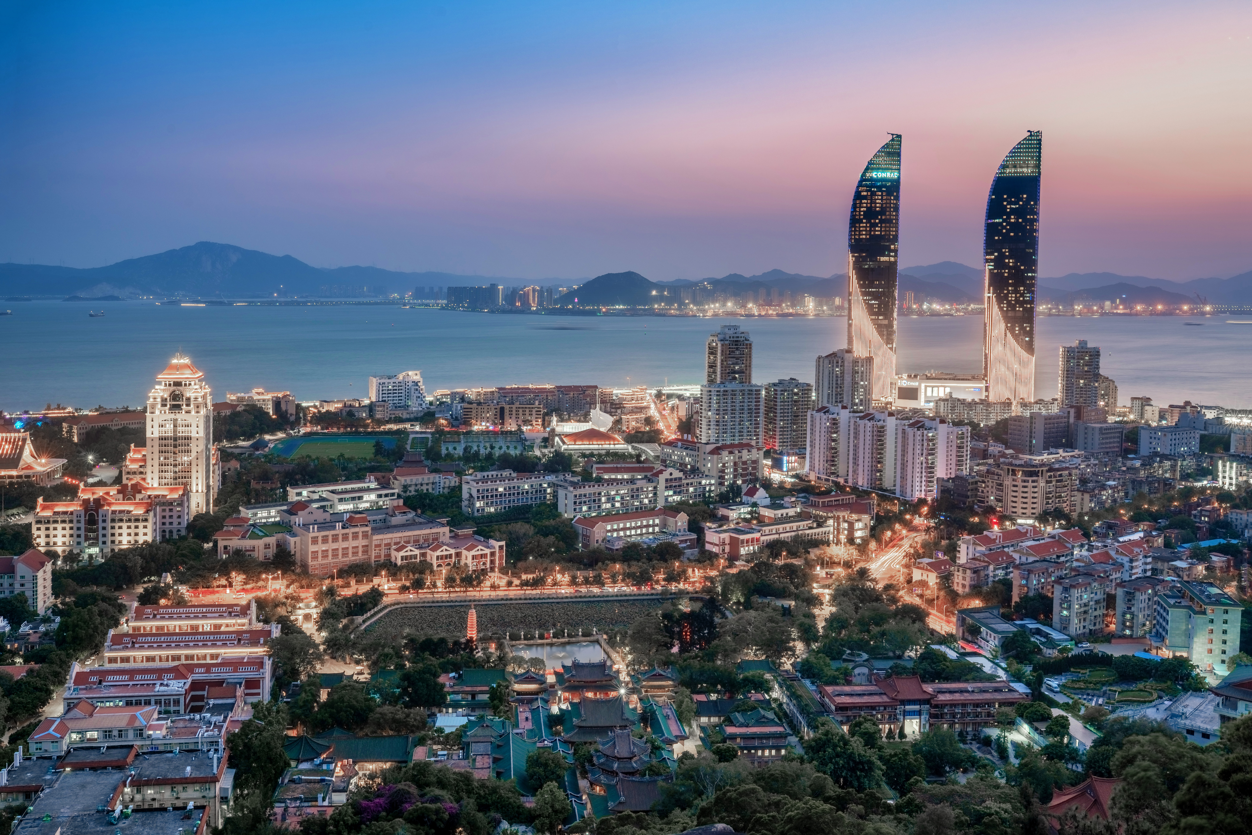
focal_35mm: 35
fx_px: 1217
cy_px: 418
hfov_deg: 54.4
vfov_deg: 37.9
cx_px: 626
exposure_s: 1/10
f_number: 10
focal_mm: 35
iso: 100
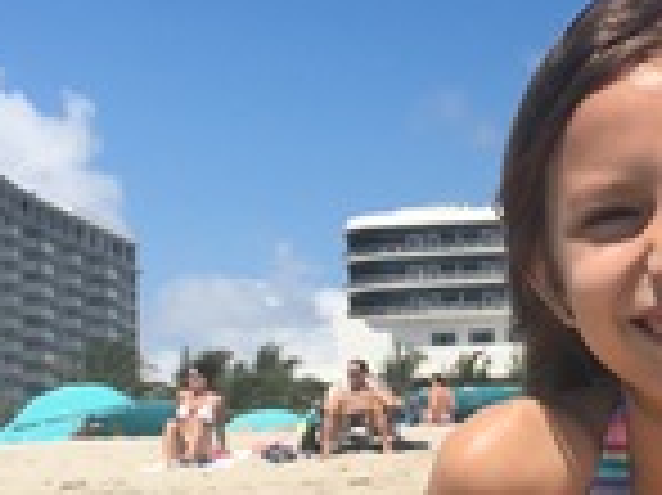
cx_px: 617
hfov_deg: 15.4
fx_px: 2408
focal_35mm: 126
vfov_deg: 11.7
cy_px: 189
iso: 25
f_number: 2.2
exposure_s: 1/2137
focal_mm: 4.15
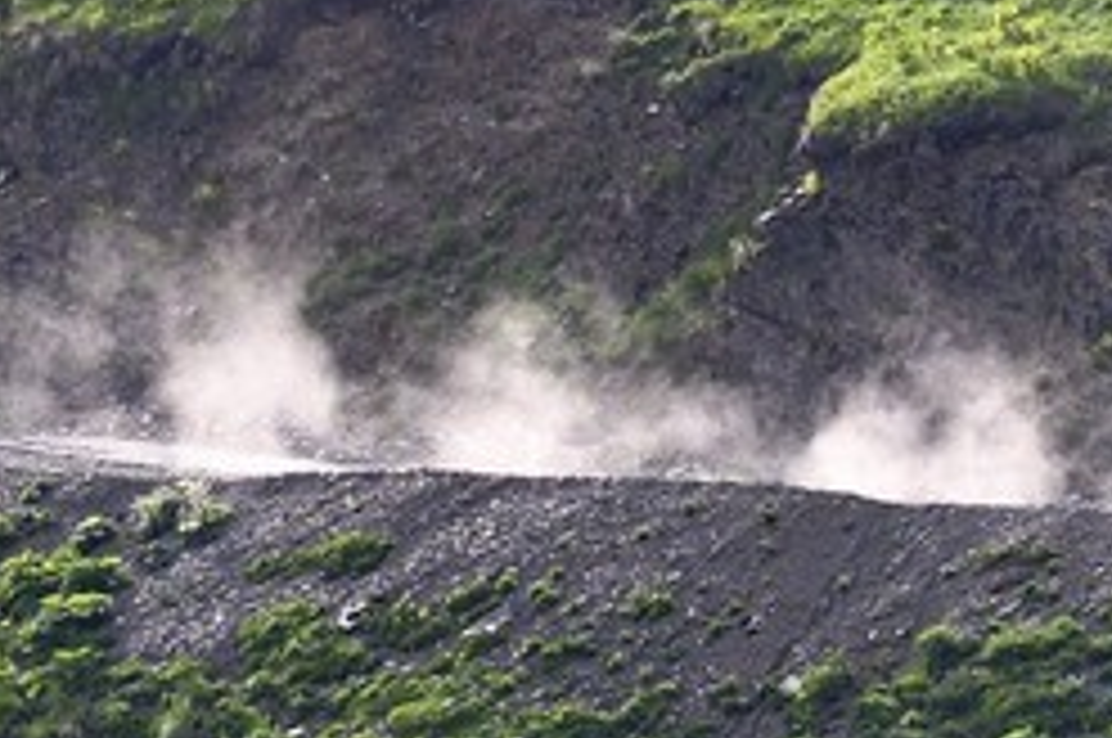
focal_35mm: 583
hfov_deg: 3.5
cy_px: 1656
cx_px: 3228
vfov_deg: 2.3
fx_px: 17984
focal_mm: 90
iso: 800
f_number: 6.3
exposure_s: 1/1000
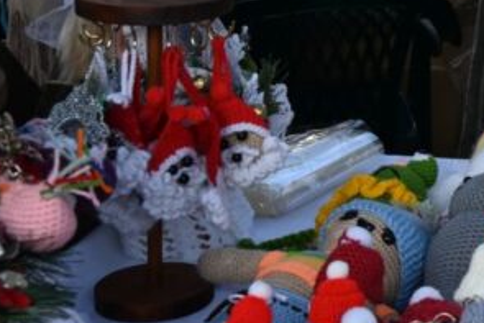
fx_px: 1493
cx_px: 761
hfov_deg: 16.5
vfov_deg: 12.1
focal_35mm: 111
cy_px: -45
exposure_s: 1/320
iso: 500
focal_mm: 32
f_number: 9
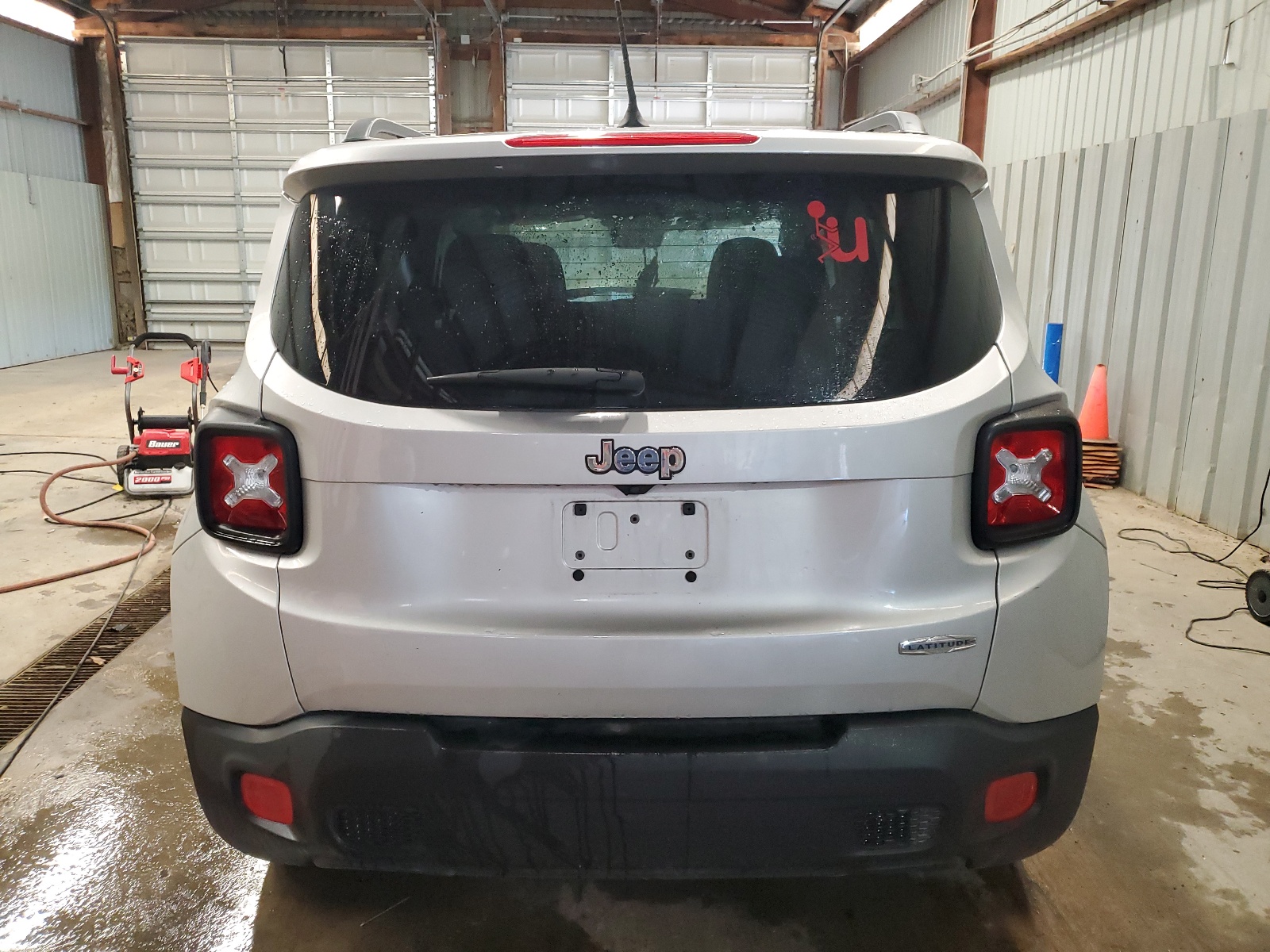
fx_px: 954
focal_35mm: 26
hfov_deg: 67.3
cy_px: 476
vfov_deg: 53.1
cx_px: 635
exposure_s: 1/60.2
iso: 314
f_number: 1.5
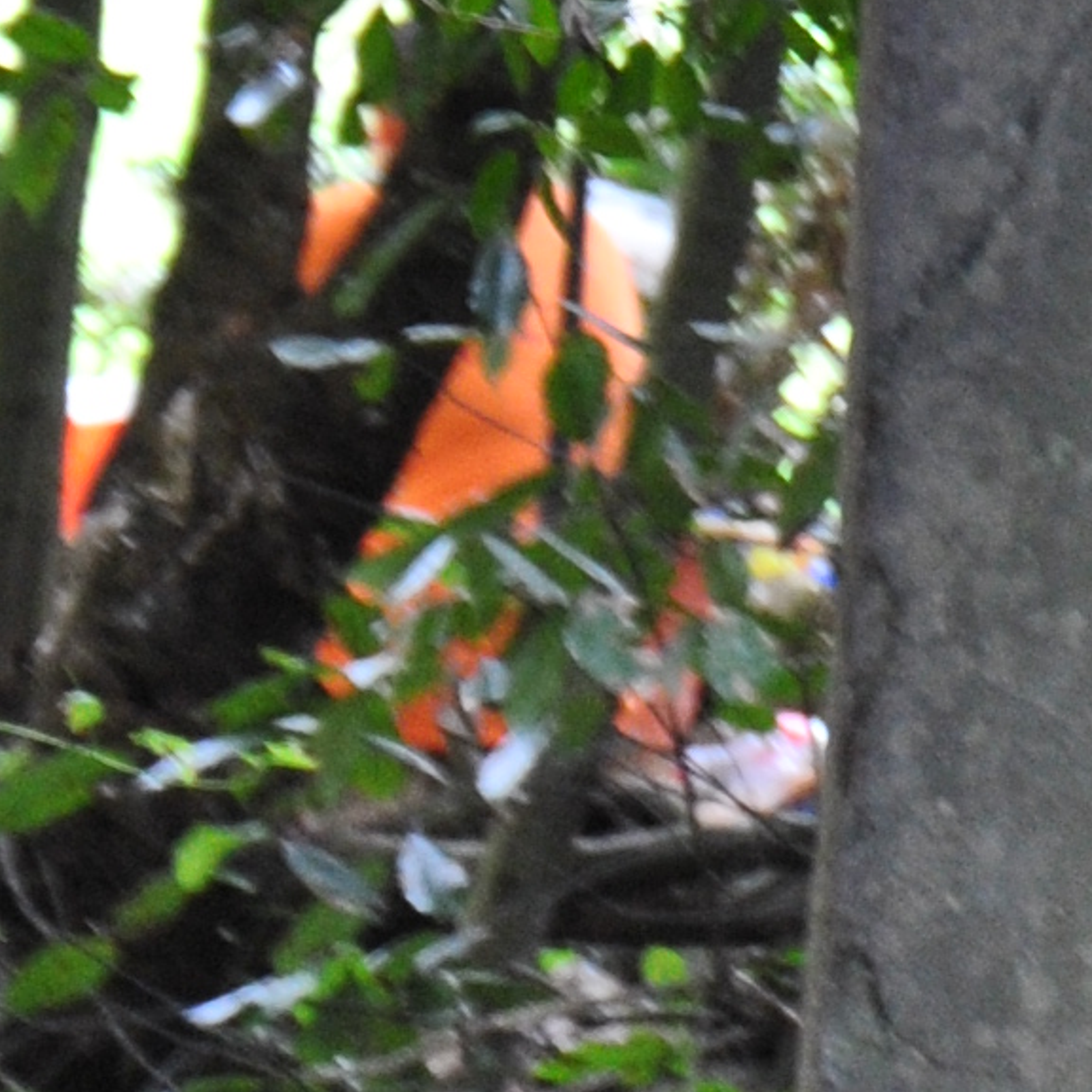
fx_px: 15918
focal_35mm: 446
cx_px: 1972
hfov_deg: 3.9
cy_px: 732
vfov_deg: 3.9
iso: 400
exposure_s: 1/15
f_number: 5
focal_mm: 52
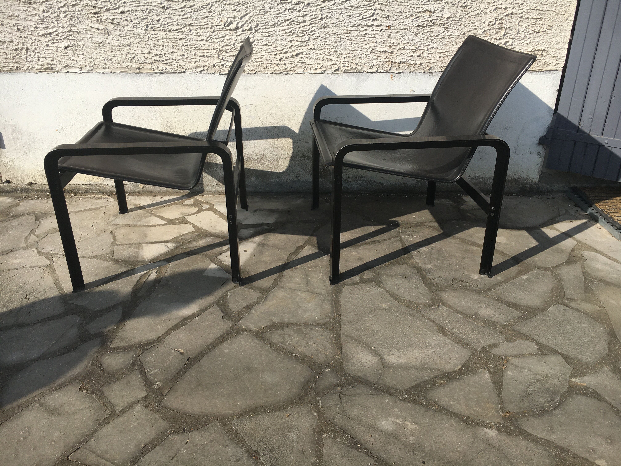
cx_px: 310
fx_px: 520
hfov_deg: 61.7
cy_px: 233
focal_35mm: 29
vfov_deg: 48.2
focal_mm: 4.15
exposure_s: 1/2481
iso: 25
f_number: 2.2
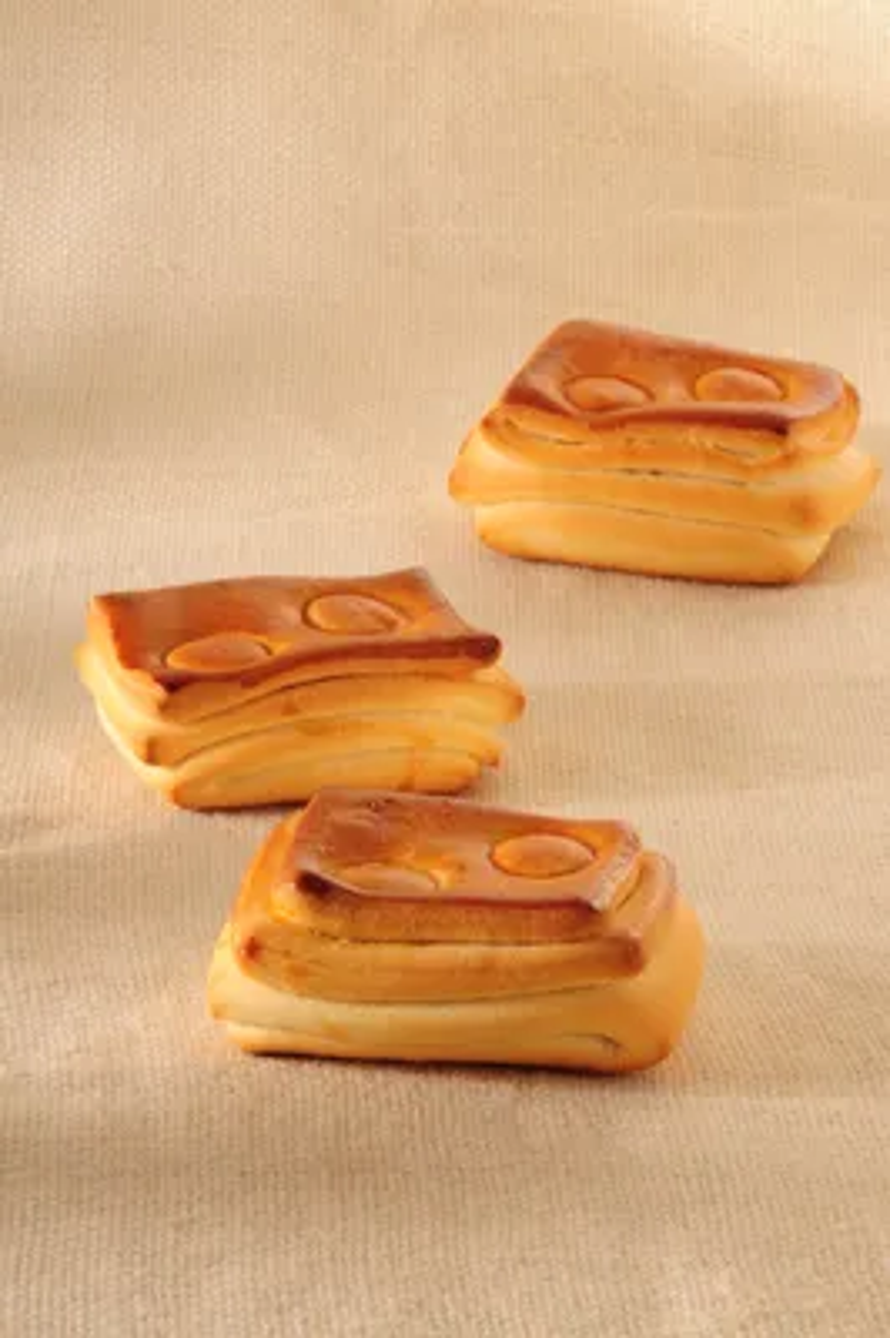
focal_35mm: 180
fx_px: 6686
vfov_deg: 11.4
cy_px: 669
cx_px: 445
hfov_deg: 7.6
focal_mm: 120
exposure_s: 1/160
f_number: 32
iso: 200
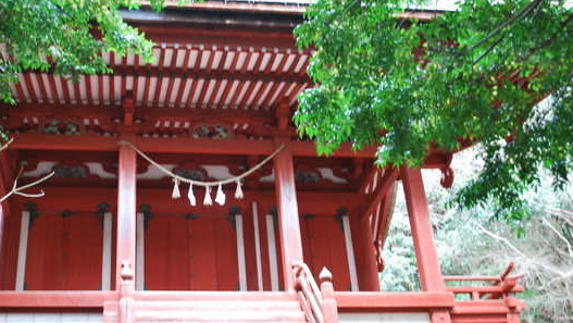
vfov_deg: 25.0
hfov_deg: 42.6
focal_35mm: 48
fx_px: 730
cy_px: 152
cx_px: 219
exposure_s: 1/15
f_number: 4.2
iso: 400
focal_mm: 24
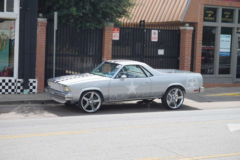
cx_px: 120
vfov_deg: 18.9
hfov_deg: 28.1
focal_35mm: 72
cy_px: 80
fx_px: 480
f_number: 8
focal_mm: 48
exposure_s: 1/125
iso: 100
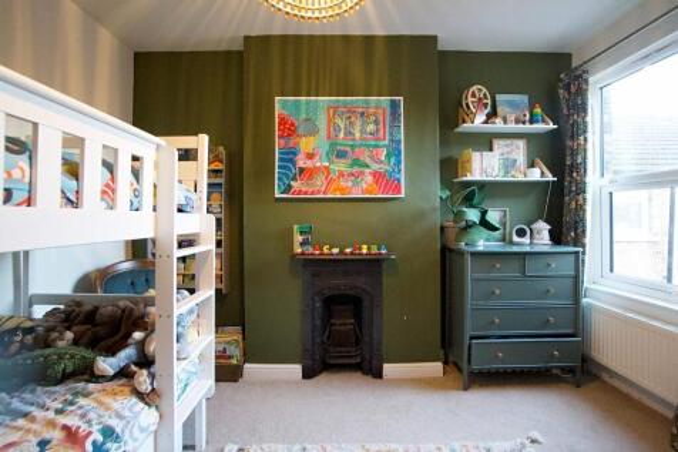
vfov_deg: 77.3
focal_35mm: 15
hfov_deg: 100.4
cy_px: 226
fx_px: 282
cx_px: 339
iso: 8000
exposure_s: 1/160
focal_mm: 10
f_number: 4
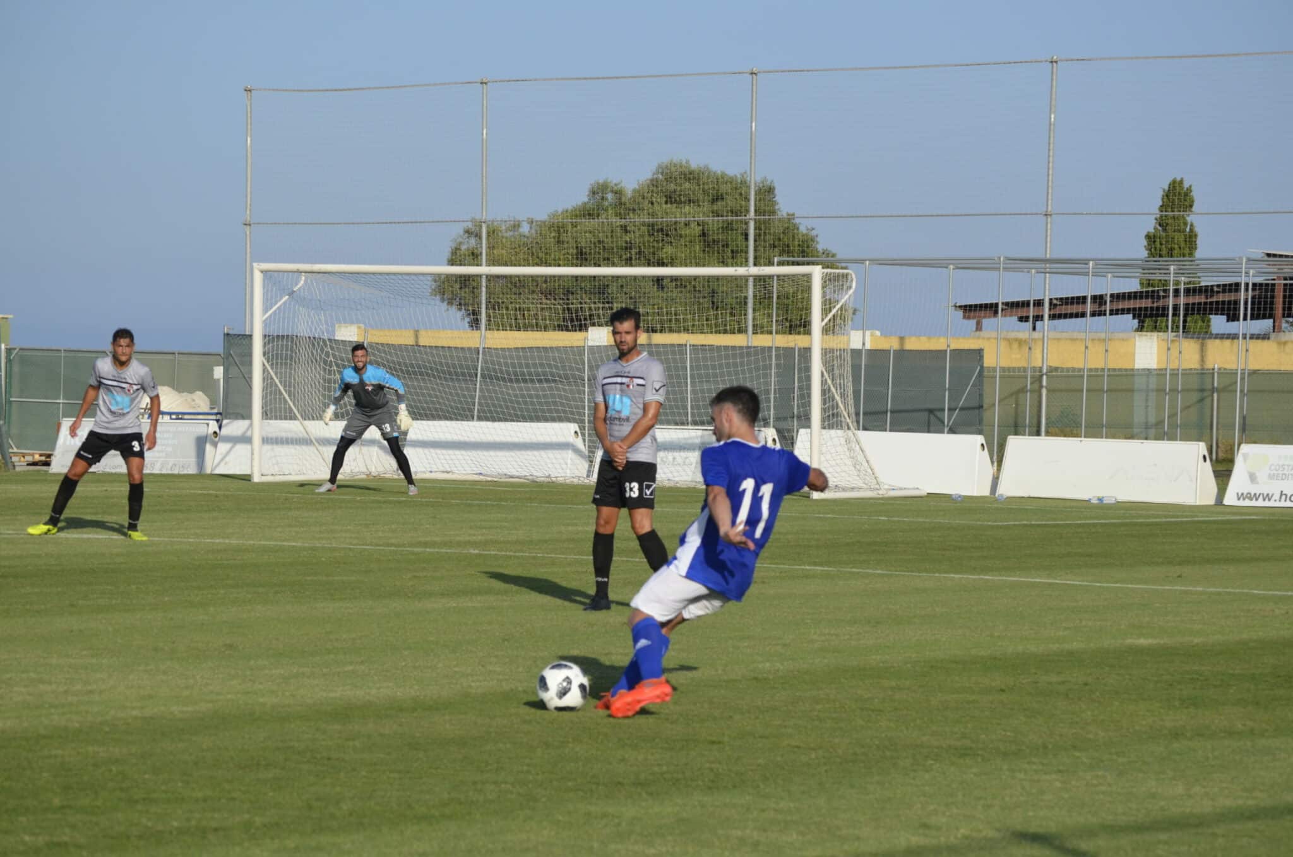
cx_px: 646
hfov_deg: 14.0
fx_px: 5269
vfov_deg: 9.3
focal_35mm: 147
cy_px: 428
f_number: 7.1
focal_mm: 98
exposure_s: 1/2000
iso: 400
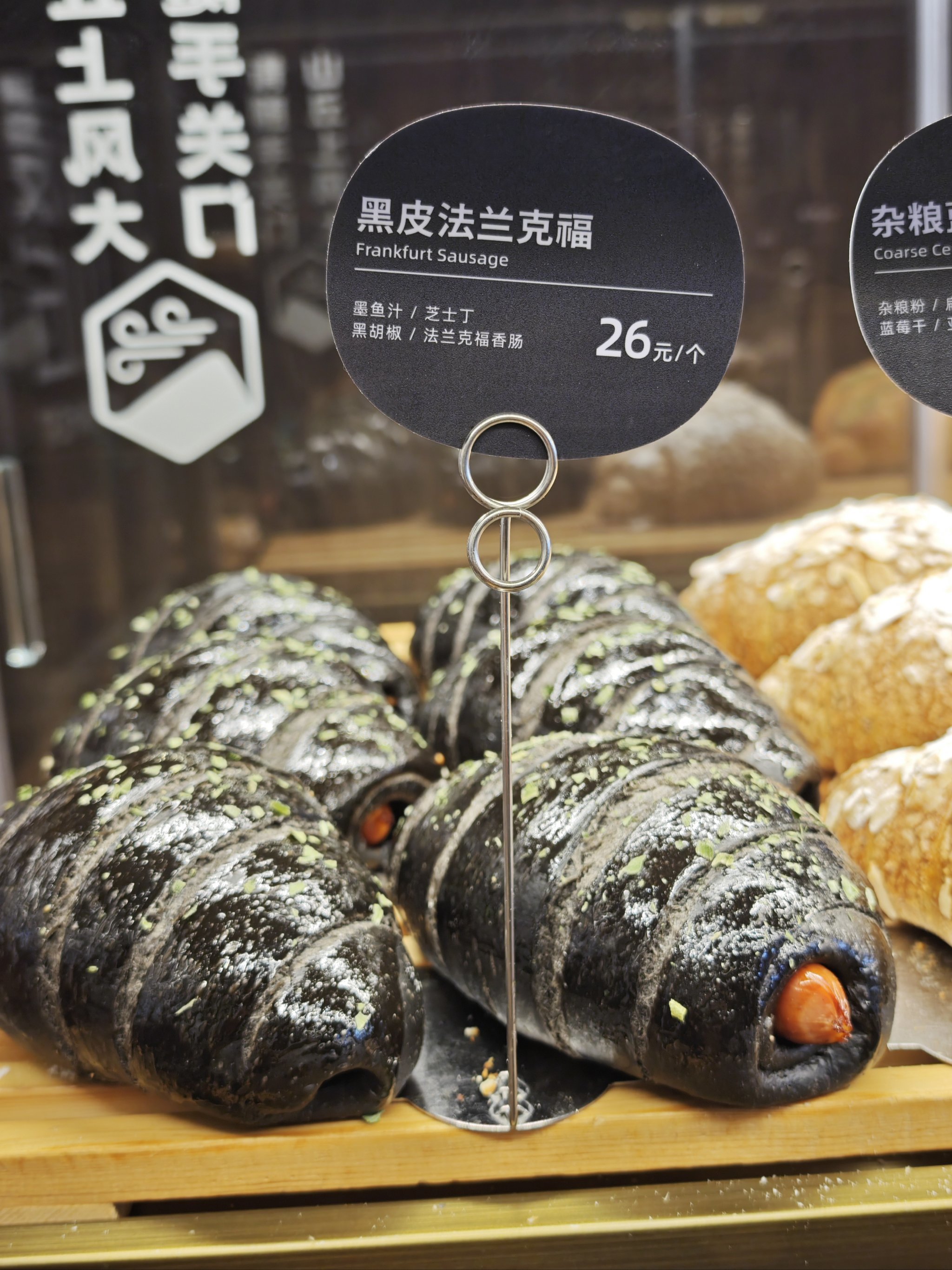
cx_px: 476
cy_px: 635
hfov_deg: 35.1
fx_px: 1504
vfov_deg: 45.8
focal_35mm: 41
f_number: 2
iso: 70
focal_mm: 8.72
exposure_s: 1/100
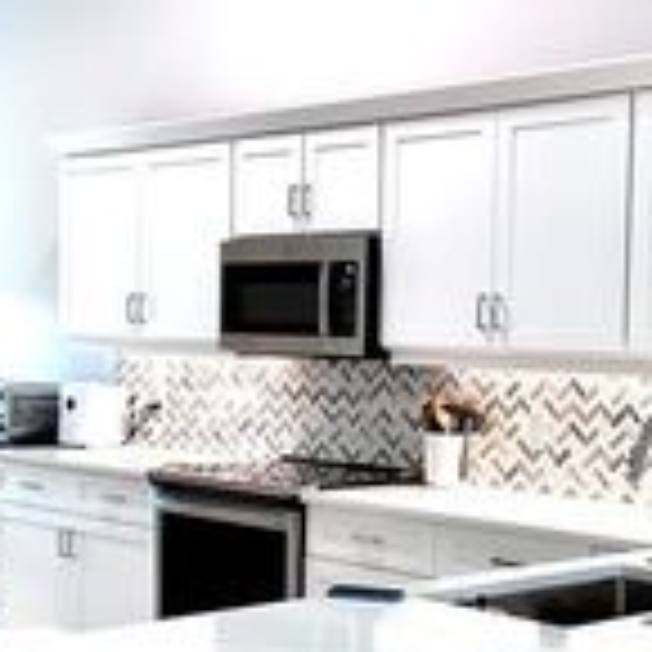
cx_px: 310
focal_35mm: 73
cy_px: 411
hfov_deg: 23.7
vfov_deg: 23.6
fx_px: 1556
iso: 160
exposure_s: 1/120
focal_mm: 6.86
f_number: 1.78
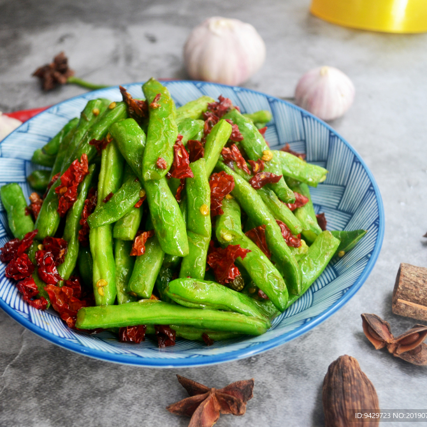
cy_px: 211
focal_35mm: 39
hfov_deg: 42.6
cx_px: 170
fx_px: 544
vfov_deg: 42.8
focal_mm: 20
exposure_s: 1/200
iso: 400
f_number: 4.5
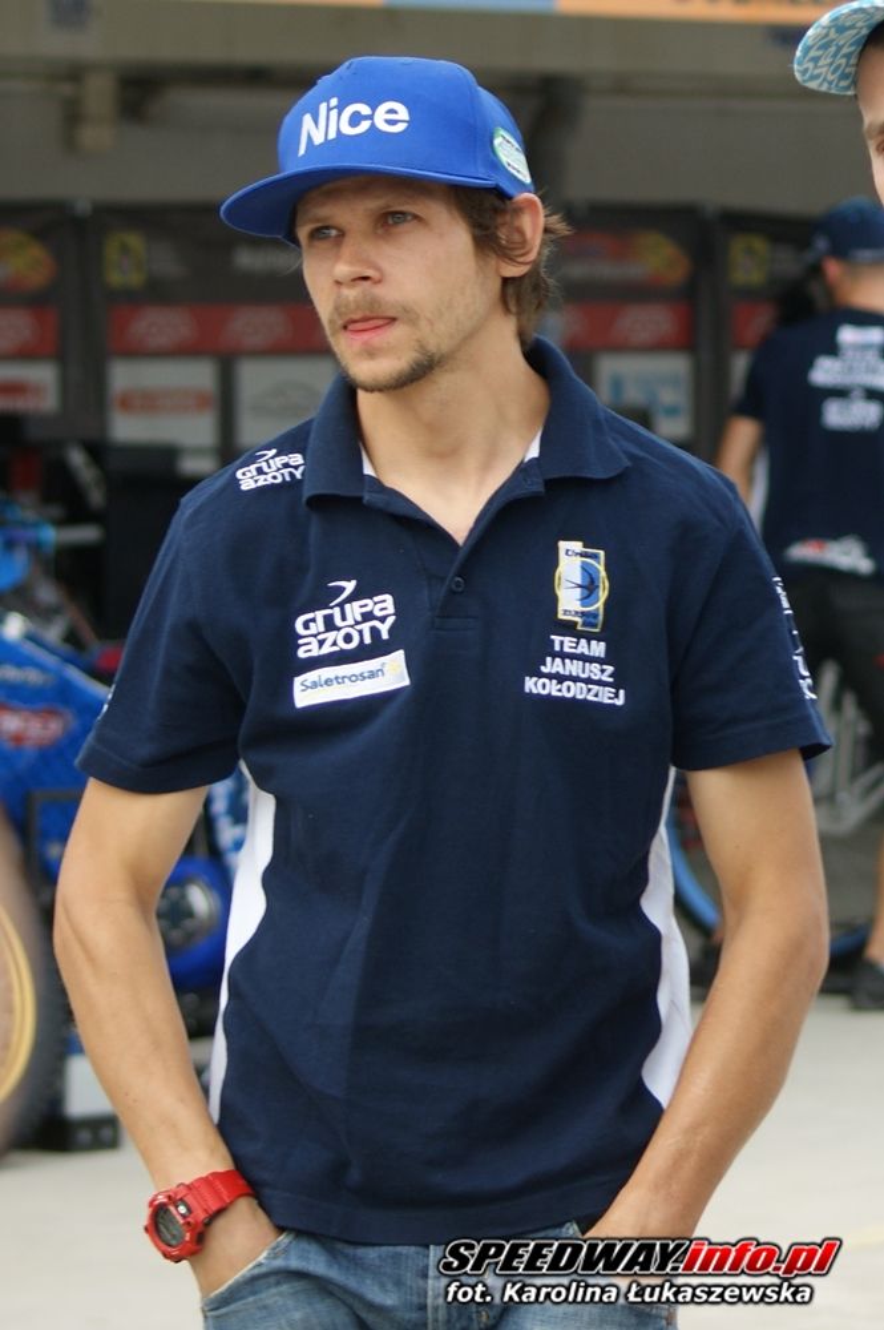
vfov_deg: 19.5
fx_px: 3874
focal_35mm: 105
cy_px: 665
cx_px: 442
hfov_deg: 13.0
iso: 100
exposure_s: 1/320
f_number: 4.5
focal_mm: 70
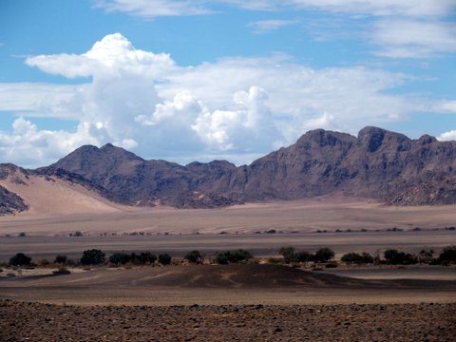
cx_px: 228
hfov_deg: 13.2
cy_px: 171
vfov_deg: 9.9
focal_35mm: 150
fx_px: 1976
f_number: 4
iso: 100
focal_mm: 31.8
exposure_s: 1/1000
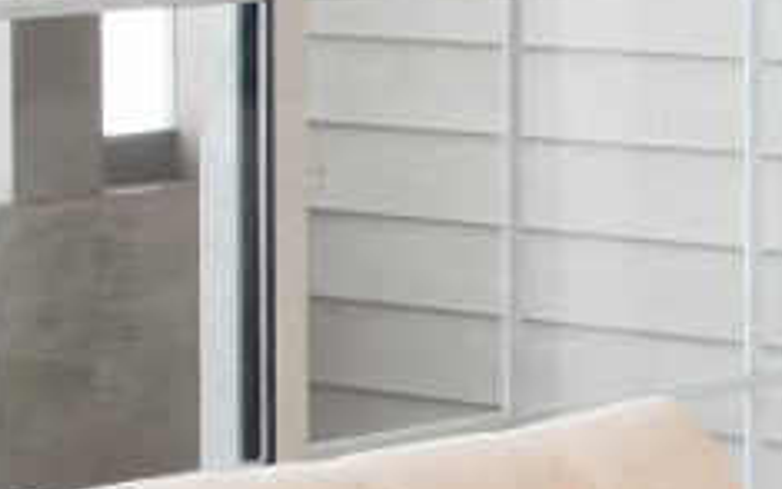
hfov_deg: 9.6
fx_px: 4498
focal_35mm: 211
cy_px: 442
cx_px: 1265
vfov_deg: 6.2
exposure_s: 1/25
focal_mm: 30
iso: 640
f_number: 13
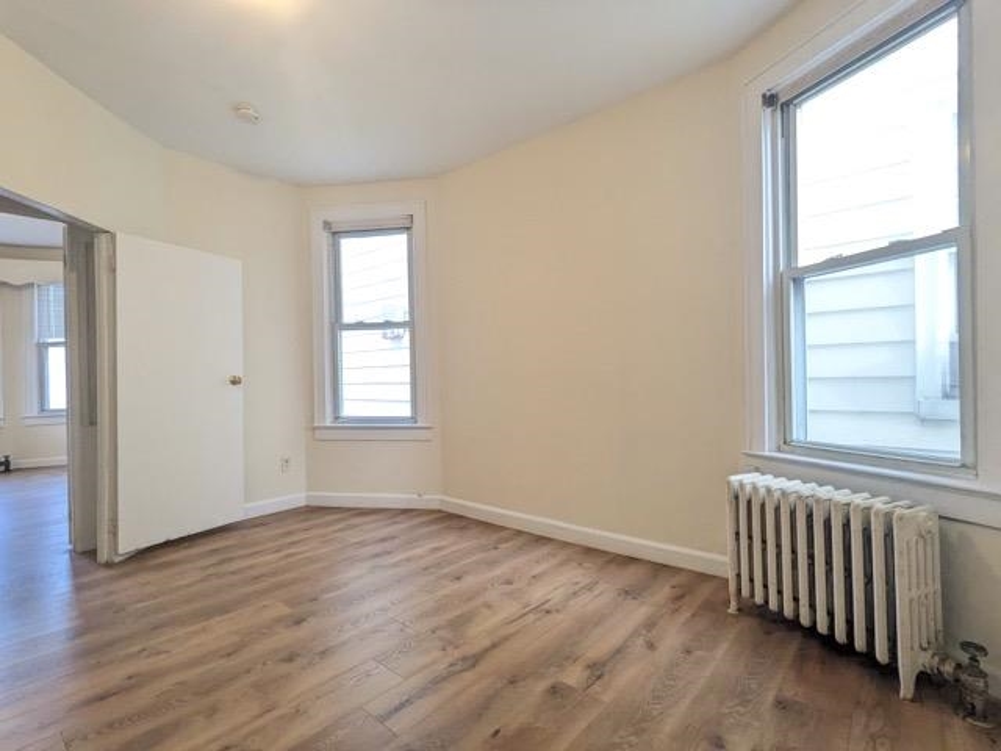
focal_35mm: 16
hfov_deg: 94.5
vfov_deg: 78.1
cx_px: 500
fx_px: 463
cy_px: 376
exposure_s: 1/120
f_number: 2.2
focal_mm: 2.22
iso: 260
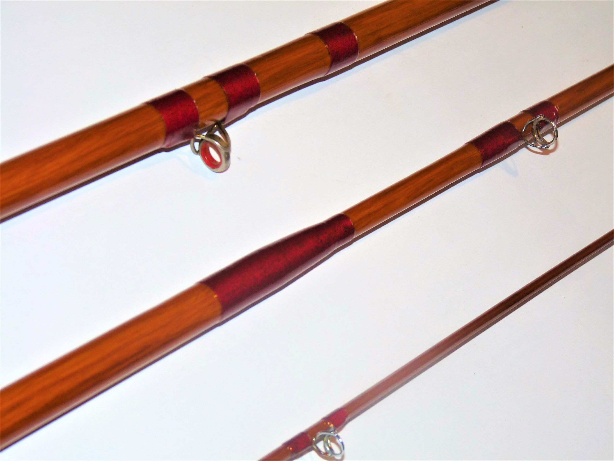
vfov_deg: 13.6
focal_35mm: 109
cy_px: 230
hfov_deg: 18.0
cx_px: 307
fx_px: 1933
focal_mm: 19.4
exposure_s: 1/40
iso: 100
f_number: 3.6
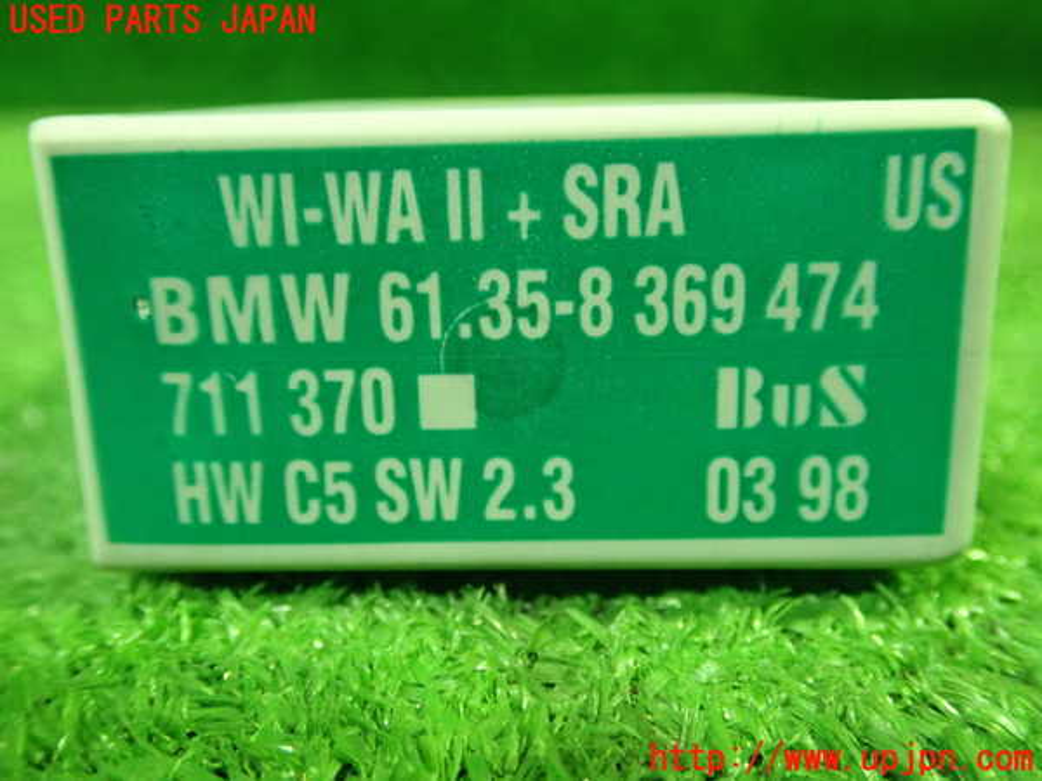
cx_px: 521
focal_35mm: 32
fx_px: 963
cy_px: 390
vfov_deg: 44.2
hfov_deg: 56.8
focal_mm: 5.87
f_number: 2.4
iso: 1250
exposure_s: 1/30
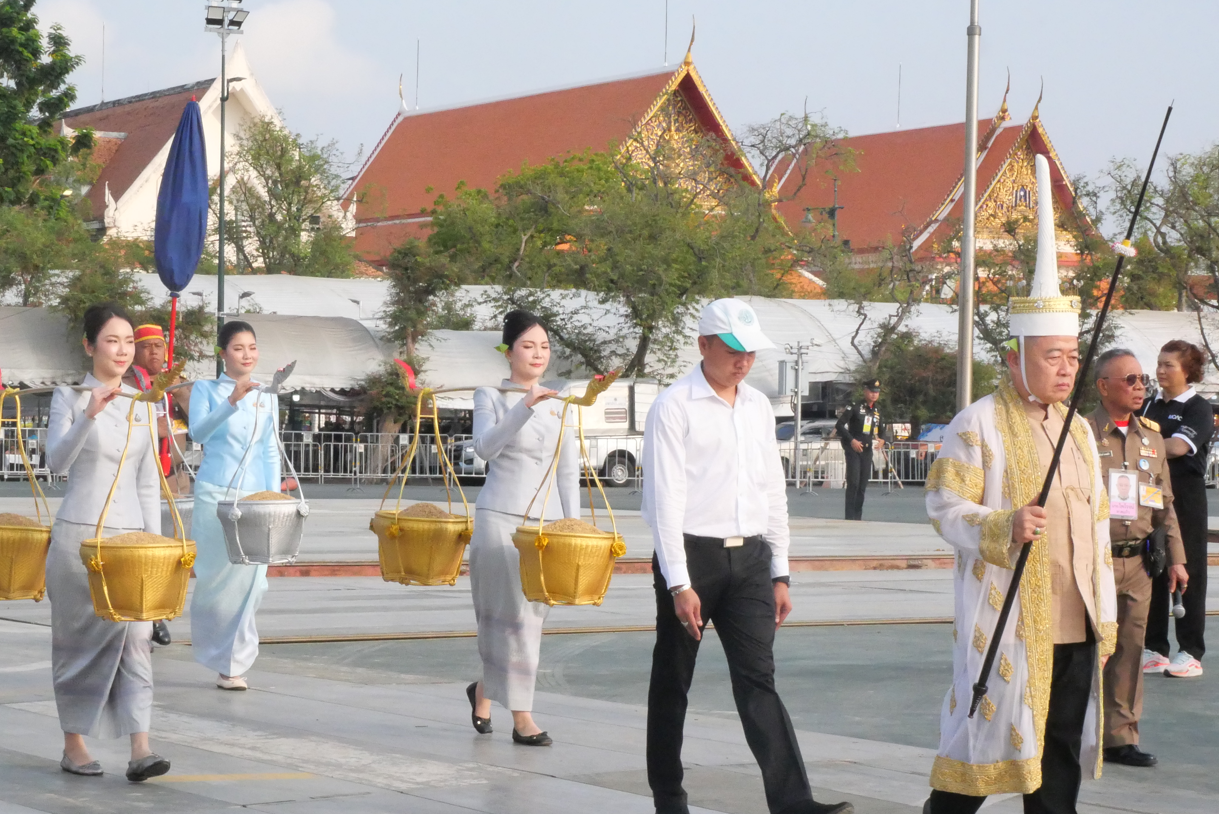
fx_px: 3422
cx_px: 512
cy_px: 489
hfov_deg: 20.2
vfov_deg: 13.6
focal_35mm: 101
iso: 4000
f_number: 20
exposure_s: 1/800
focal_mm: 38
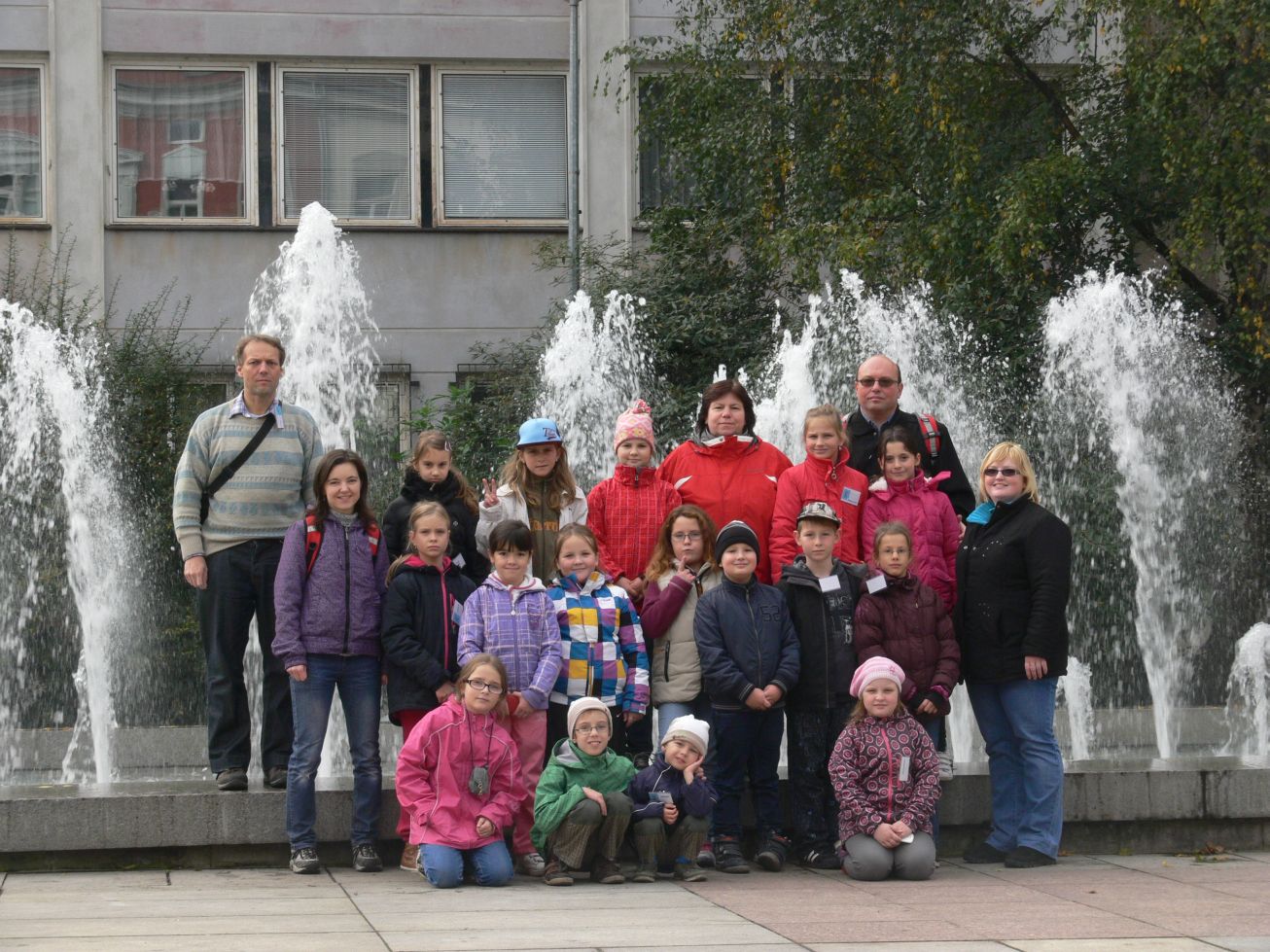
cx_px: 635
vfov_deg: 17.4
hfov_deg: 23.0
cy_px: 476
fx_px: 3118
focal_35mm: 85
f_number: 5.6
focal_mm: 18
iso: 100
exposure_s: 1/125
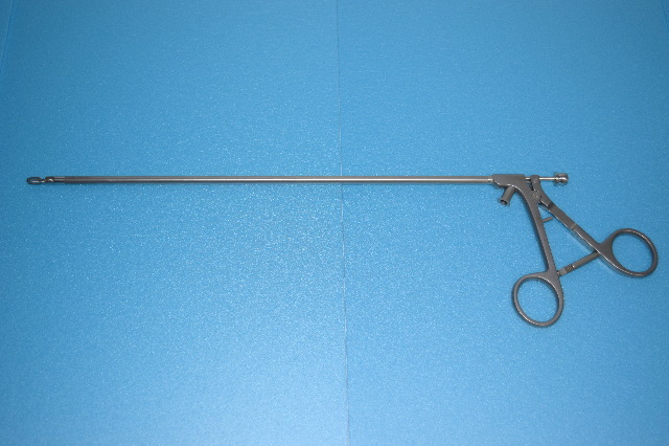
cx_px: 334
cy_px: 223
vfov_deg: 28.0
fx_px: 892
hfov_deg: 41.1
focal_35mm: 48
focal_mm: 32
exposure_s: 1/80
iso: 360
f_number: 4.5
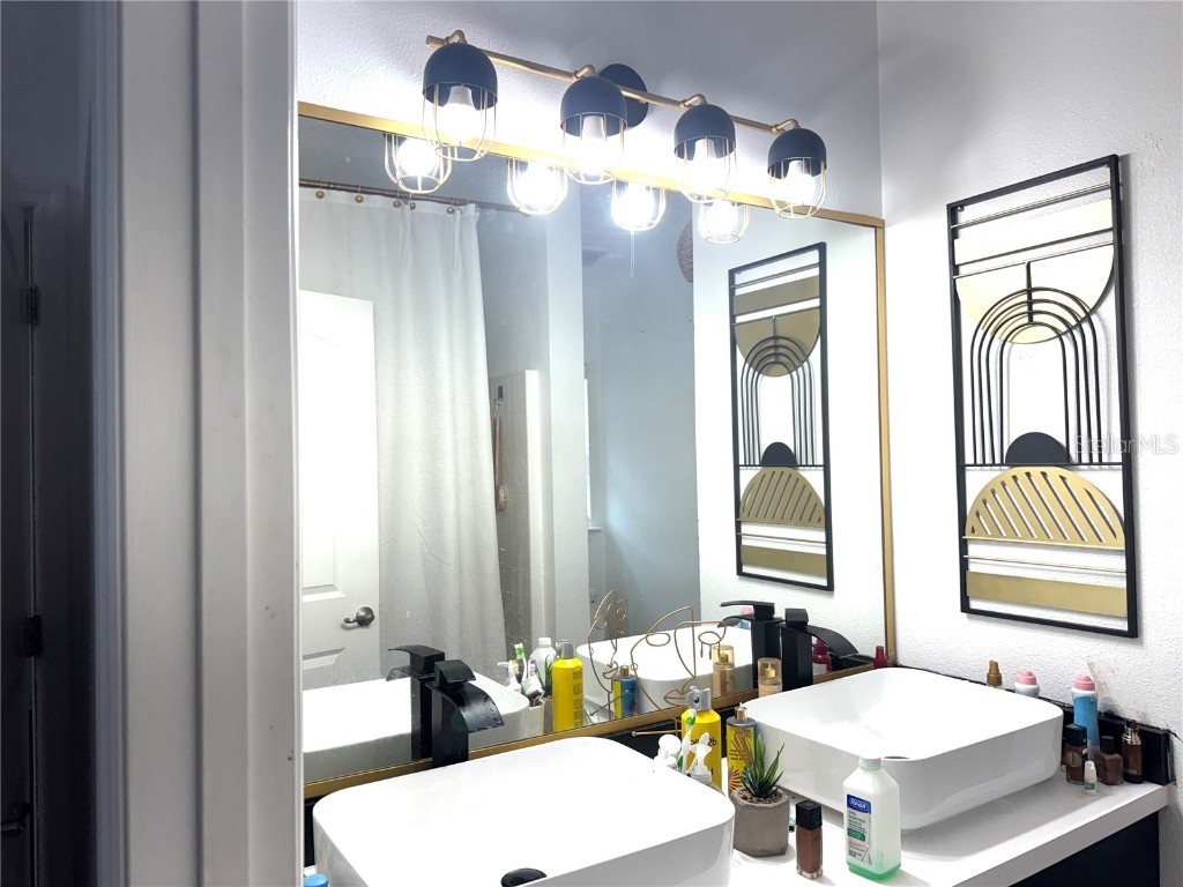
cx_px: 592
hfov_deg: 71.6
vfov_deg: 56.8
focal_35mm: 24
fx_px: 820
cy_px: 444
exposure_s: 1/203
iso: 64
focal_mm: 6.76
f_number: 1.78
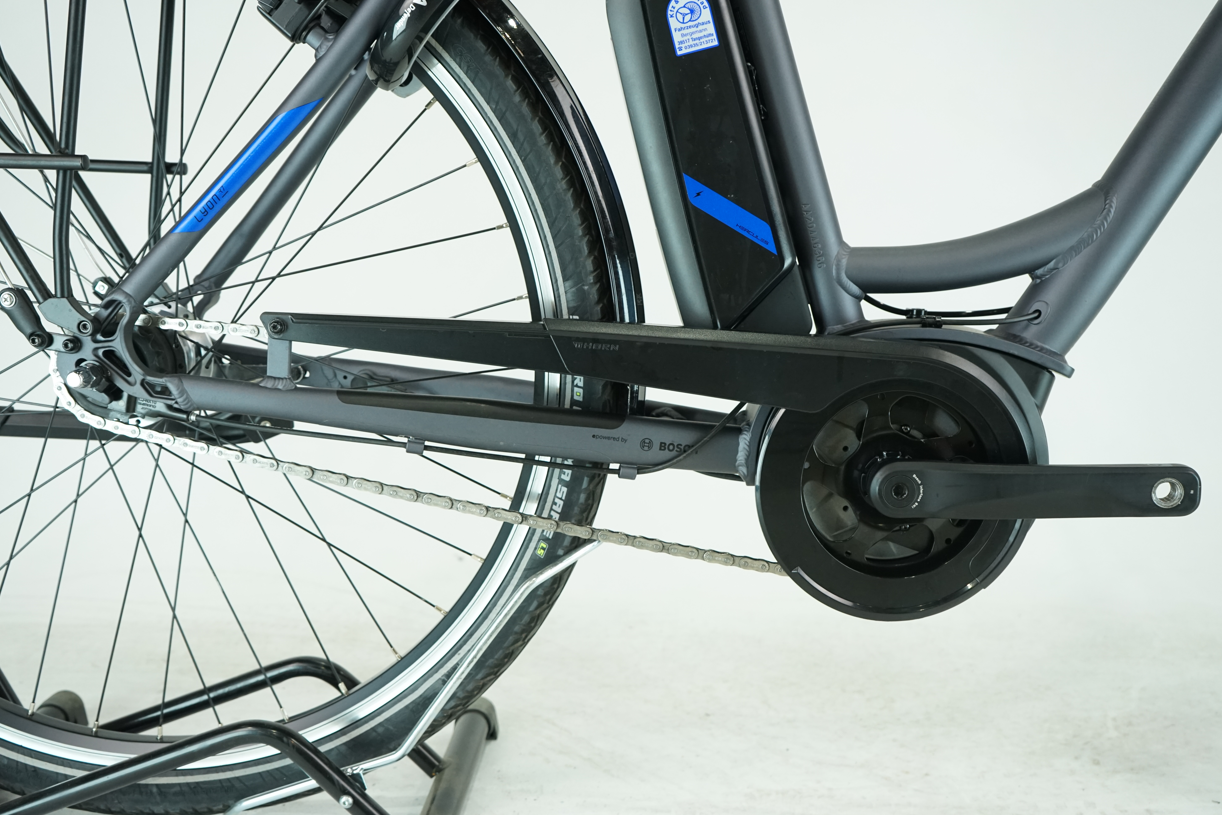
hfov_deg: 54.4
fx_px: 1188
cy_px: 415
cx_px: 605
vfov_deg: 37.9
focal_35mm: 35
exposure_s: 1/200
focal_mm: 34
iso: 1600
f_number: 5.6
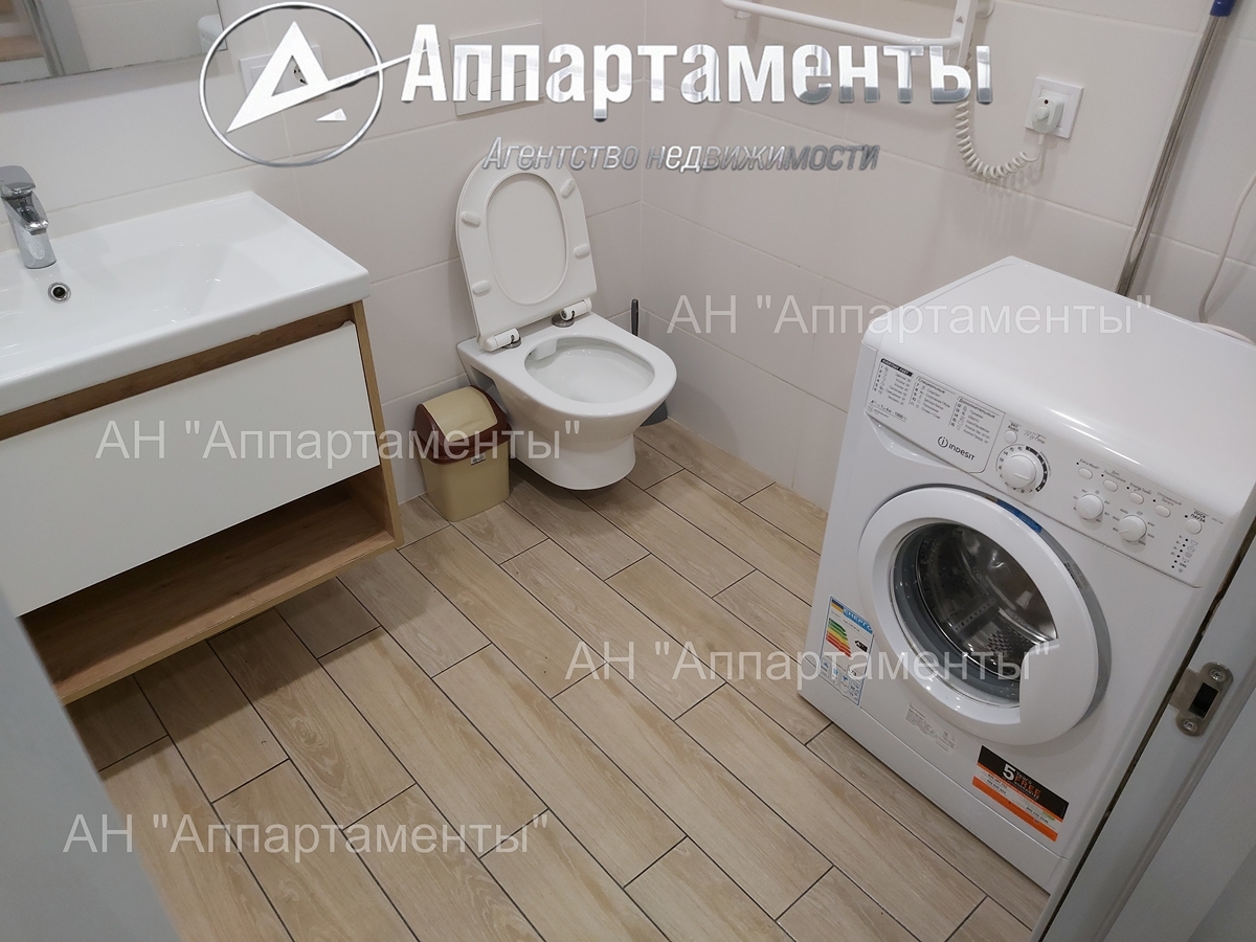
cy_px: 471
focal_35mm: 26
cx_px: 628
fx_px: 943
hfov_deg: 67.3
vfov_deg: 53.1
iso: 200
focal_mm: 3.92
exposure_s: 1/60
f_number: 1.7
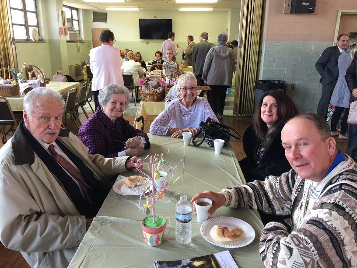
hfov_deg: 61.7
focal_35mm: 29
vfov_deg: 48.2
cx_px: 178
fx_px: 299
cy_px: 134
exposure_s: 1/15
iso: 32
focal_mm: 4.15
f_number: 2.2
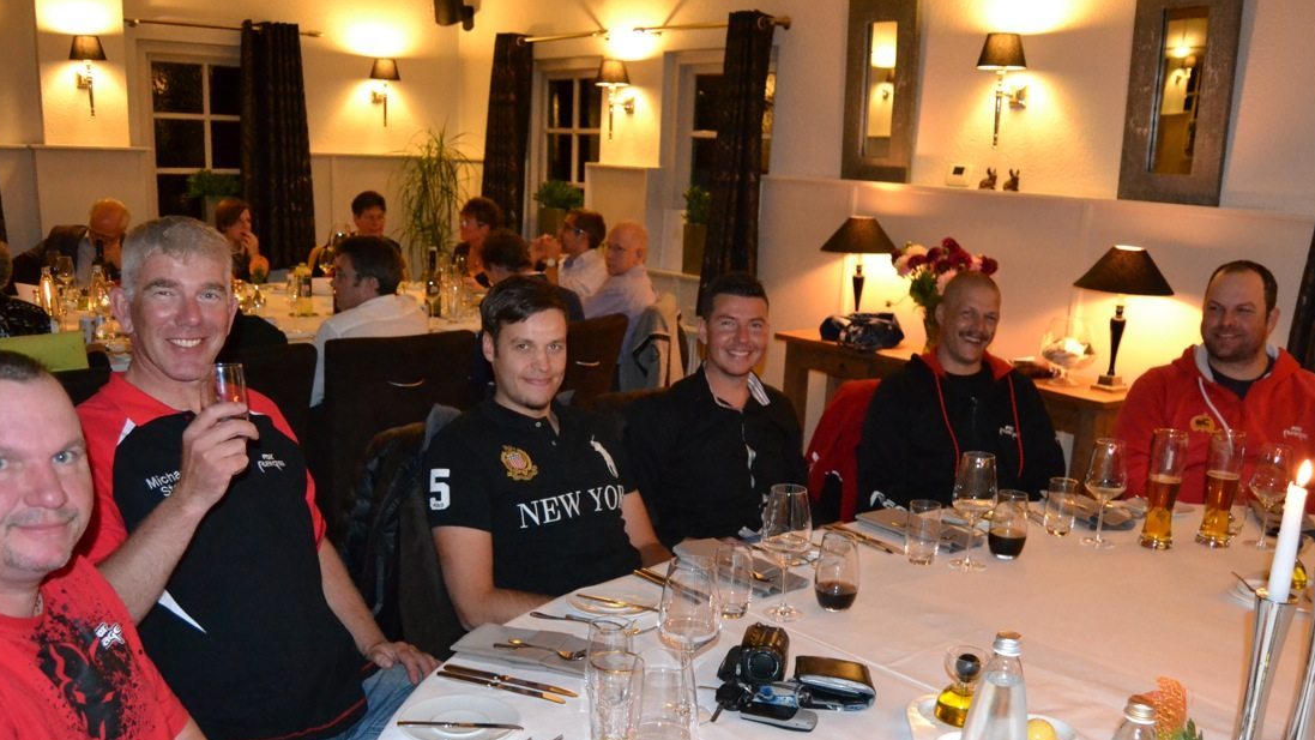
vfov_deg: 35.3
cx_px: 623
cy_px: 491
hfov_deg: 59.5
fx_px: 1151
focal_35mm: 33
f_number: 3.5
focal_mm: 18
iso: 3200
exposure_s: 1/60
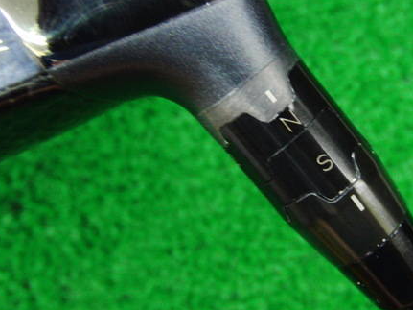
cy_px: 134
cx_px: 292
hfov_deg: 34.4
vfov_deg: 26.5
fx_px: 656
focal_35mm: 55
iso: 400
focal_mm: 6.42
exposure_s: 1/20
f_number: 3.6
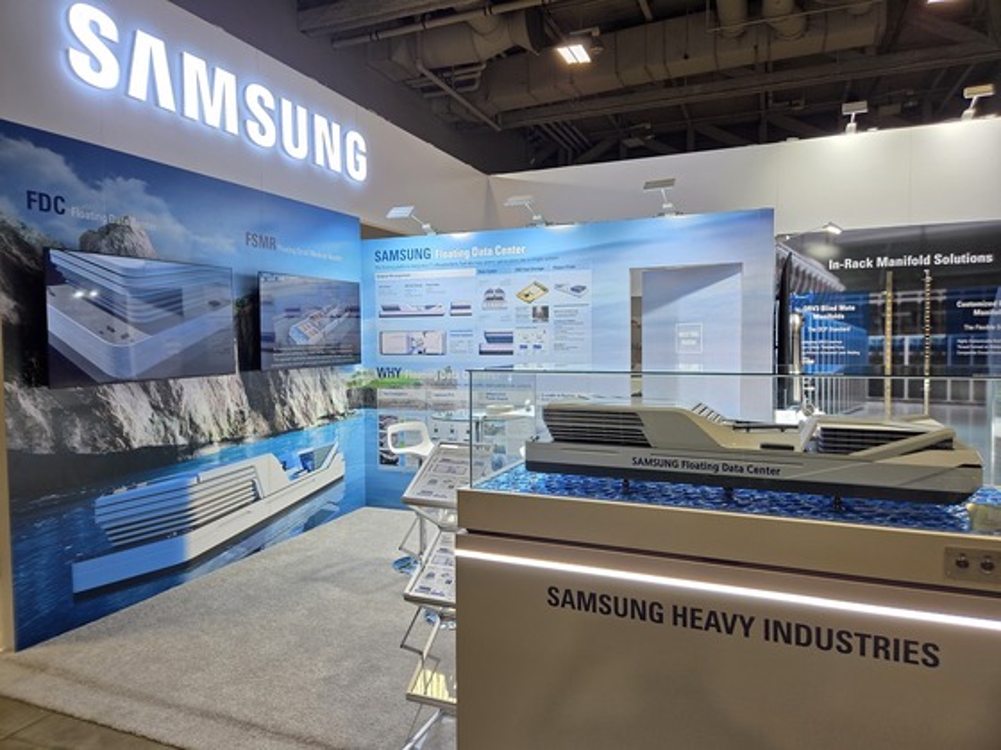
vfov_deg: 58.9
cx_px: 500
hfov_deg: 73.9
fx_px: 665
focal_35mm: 23
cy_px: 375
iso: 80
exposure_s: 1/120
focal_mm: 5.4
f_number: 1.8
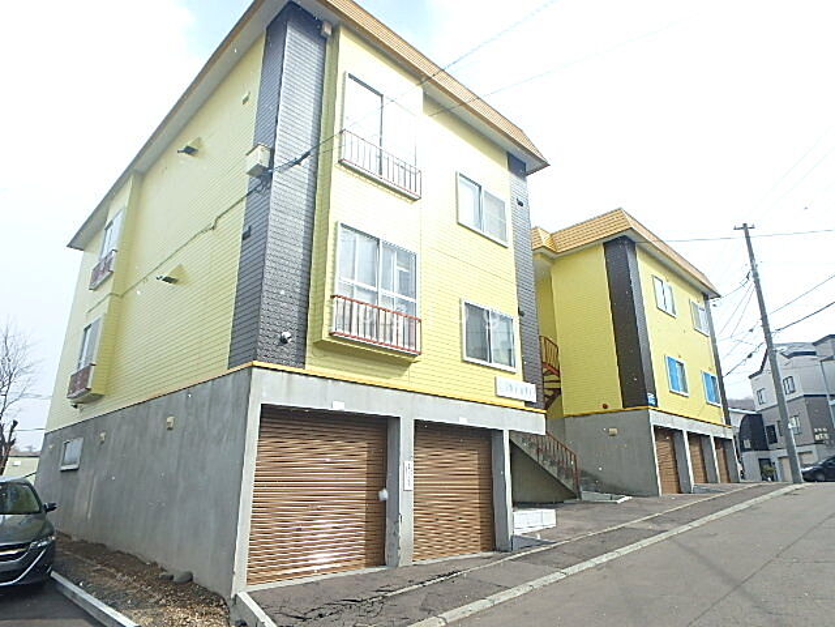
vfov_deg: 63.4
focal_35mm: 21
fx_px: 507
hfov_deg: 79.0
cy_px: 314
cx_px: 418
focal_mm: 3.7
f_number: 3.5
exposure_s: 1/500
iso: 125
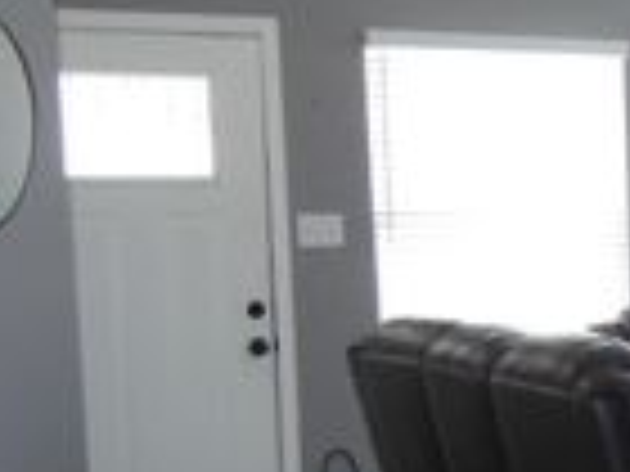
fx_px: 1947
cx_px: 932
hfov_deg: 16.8
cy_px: 438
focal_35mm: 107
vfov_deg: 13.7
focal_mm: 5.4
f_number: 3.5
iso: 400
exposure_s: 1/60.5
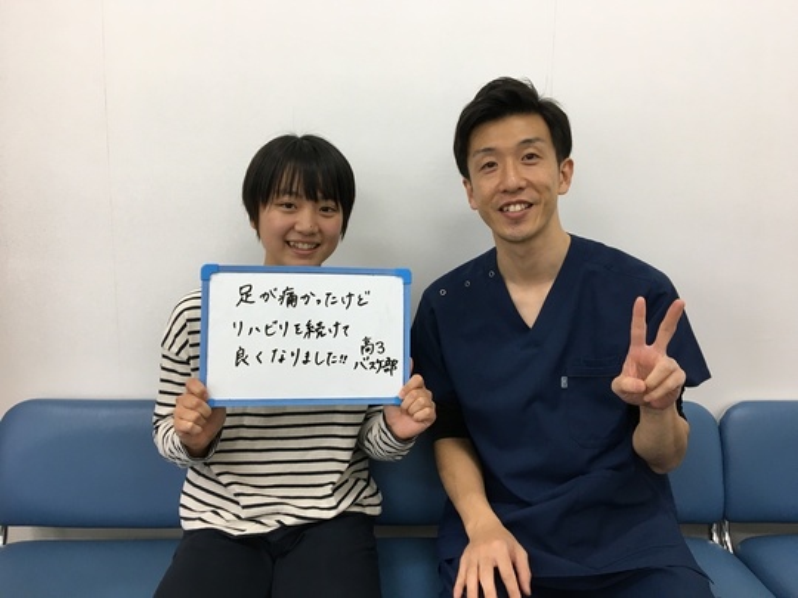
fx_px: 669
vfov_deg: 48.2
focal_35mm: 29
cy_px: 299
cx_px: 399
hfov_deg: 61.7
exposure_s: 1/30
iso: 40
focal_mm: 4.15
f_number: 2.2
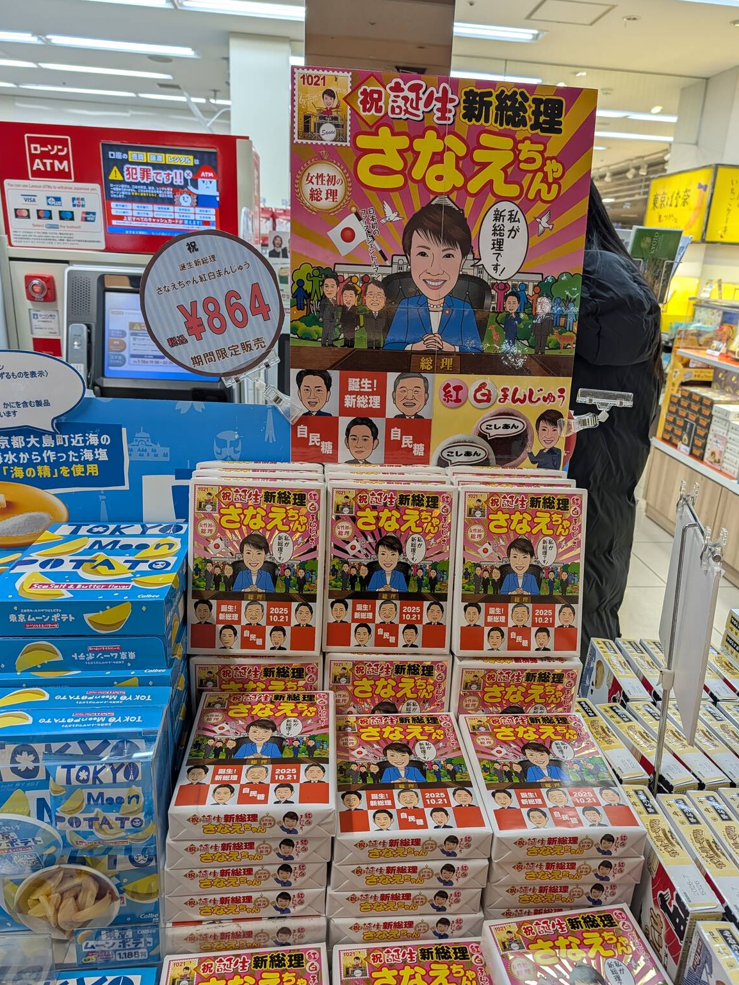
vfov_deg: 69.4
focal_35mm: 25
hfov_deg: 54.9
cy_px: 505
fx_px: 711
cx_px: 383
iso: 74
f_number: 1.68
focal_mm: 6.9
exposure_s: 1/100
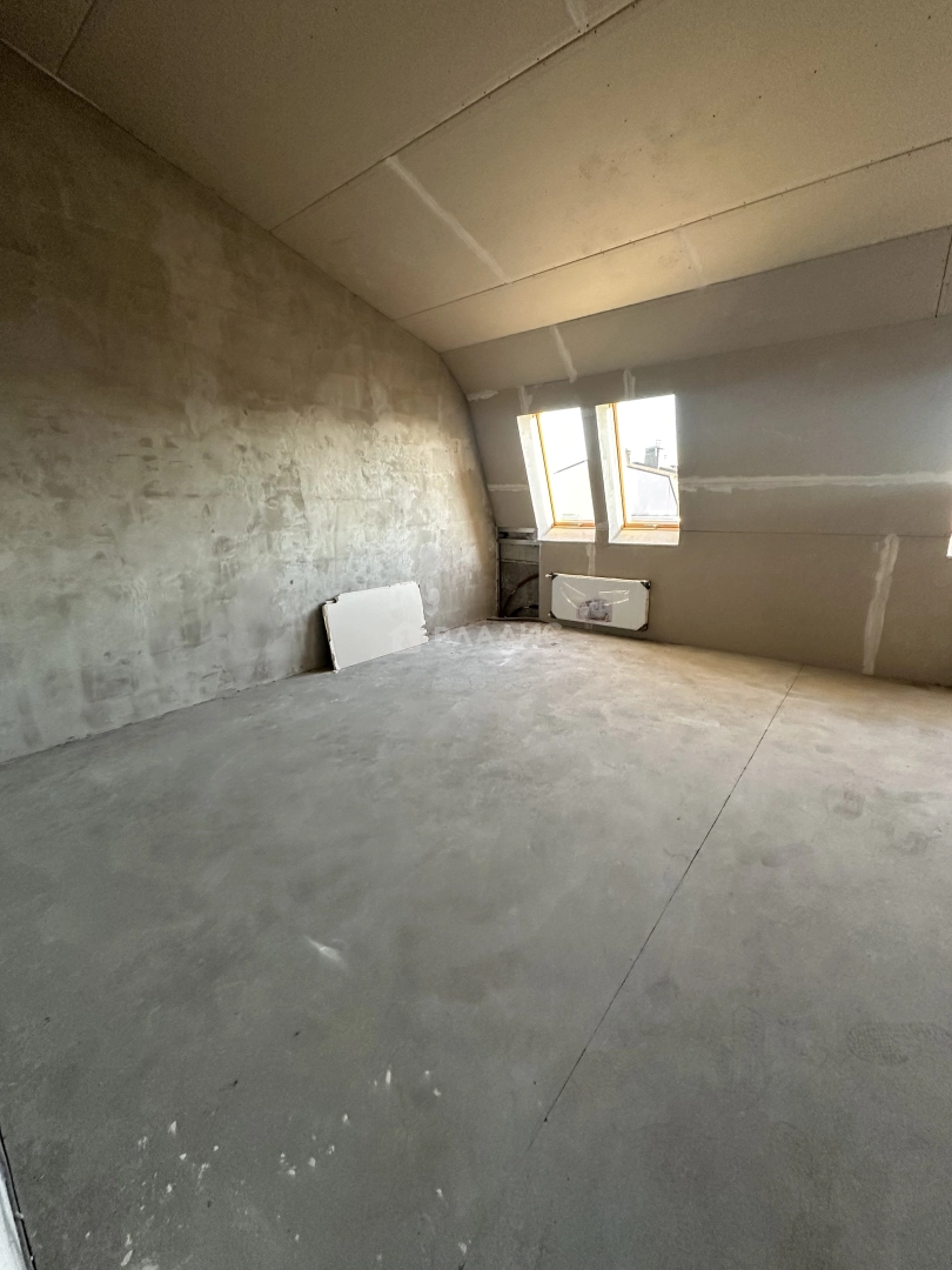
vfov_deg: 102.1
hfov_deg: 85.7
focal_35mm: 14
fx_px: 513
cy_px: 635
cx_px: 476
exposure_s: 1/96
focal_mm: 2.22
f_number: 2.2
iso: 320
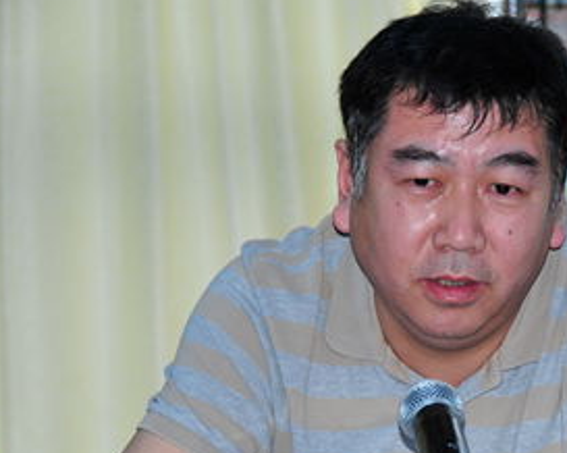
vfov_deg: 7.5
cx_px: 463
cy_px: 328
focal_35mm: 206
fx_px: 3454
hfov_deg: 9.4
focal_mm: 80
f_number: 5
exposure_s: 1/60
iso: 400
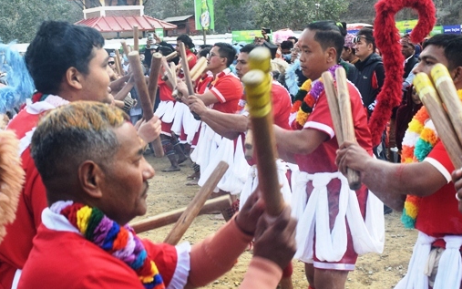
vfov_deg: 19.1
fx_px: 856
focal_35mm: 68
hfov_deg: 30.2
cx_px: 256
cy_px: 134
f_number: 7.1
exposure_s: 1/200
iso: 400
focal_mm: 22
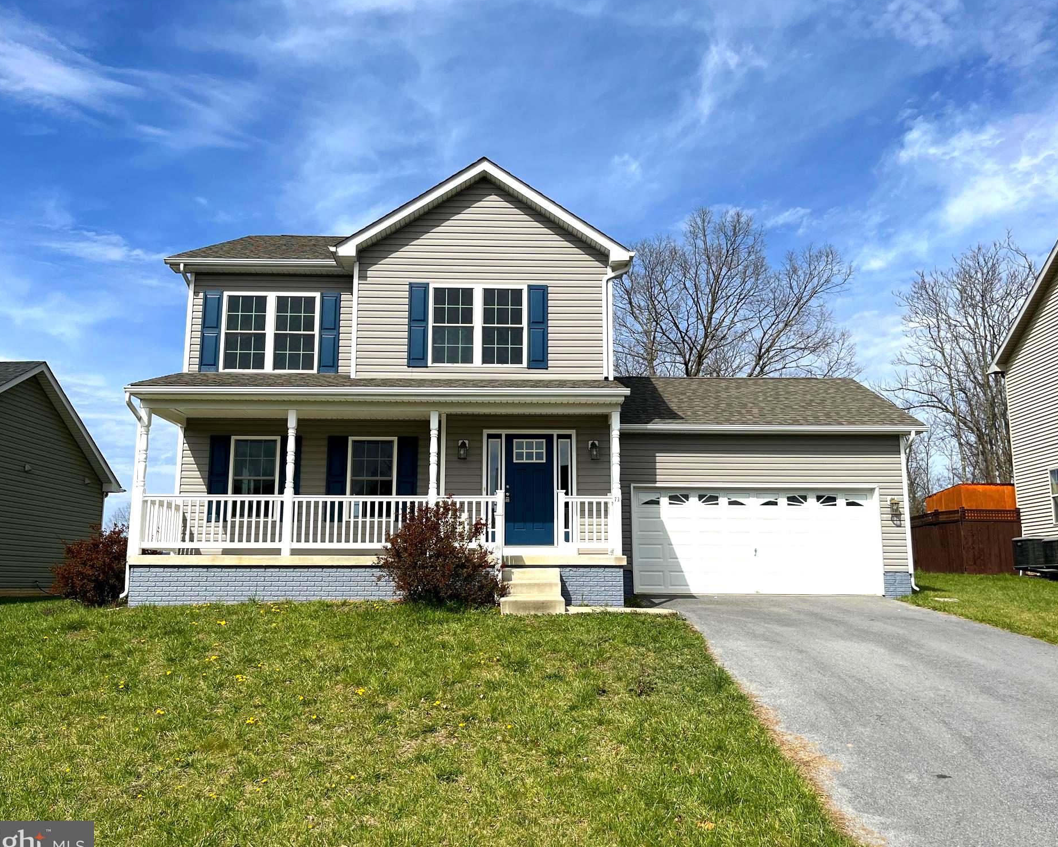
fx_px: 877
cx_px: 535
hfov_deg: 62.2
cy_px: 429
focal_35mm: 28
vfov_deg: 51.5
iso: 50
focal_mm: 5.1
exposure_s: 1/6173
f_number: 1.6
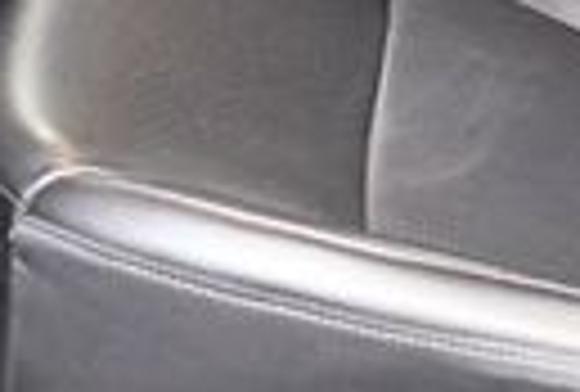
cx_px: 243
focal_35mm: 178
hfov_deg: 11.5
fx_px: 2878
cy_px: -406
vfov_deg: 7.5
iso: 4000
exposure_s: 1/60
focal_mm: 18
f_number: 3.5
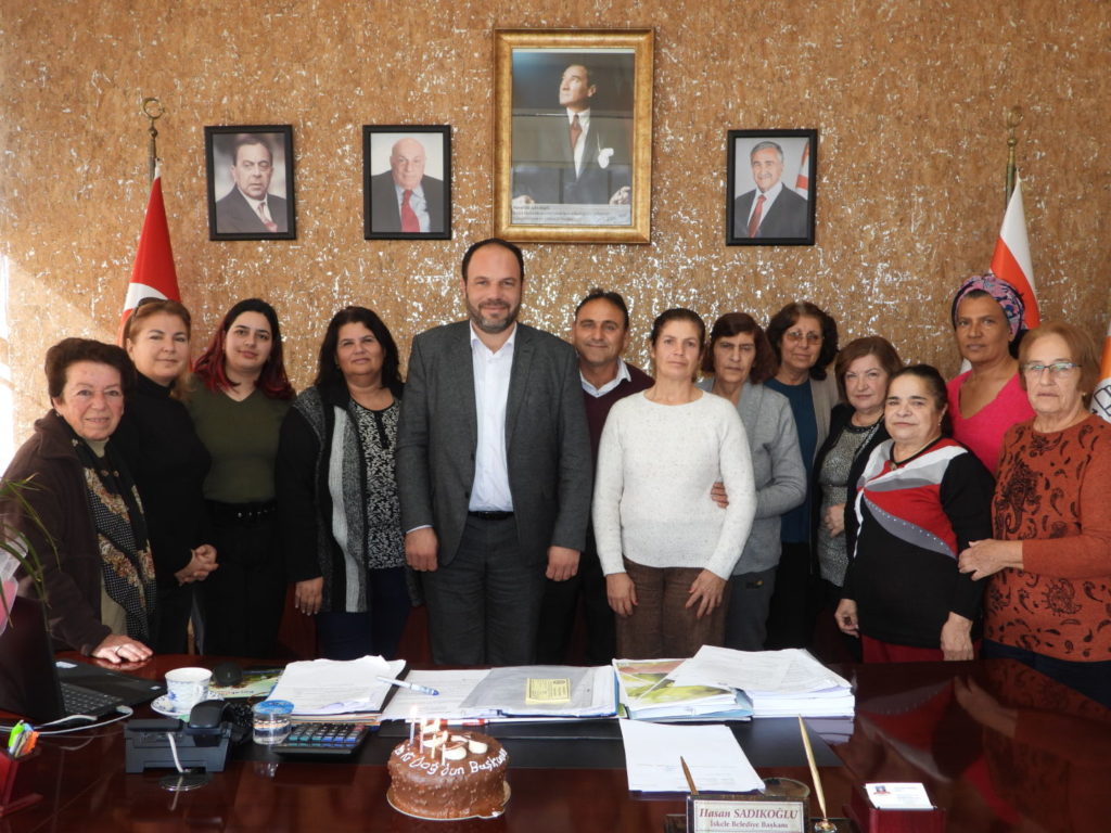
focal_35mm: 32
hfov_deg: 56.8
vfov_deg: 44.2
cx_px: 556
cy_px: 416
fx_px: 1027
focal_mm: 5.8
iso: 100
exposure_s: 1/40
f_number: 3.2
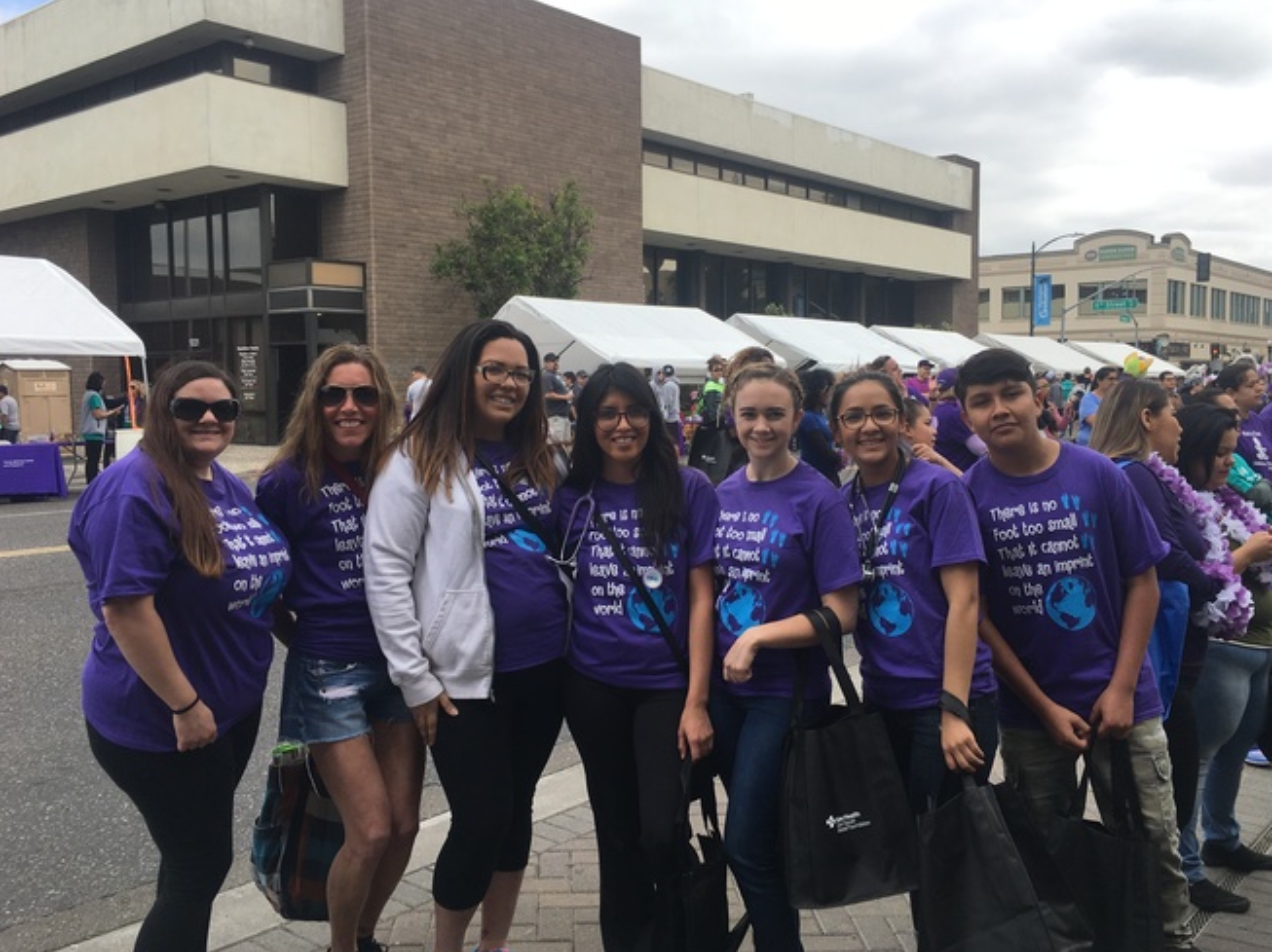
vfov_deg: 44.1
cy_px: 461
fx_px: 1175
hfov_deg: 56.8
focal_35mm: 32
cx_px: 680
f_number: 2.2
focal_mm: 4.15
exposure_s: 1/761
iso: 25
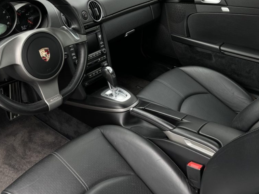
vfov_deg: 37.1
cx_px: 113
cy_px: 57
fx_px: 284
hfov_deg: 48.9
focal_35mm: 38
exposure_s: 1/121
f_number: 1.78
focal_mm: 6.76
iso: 64
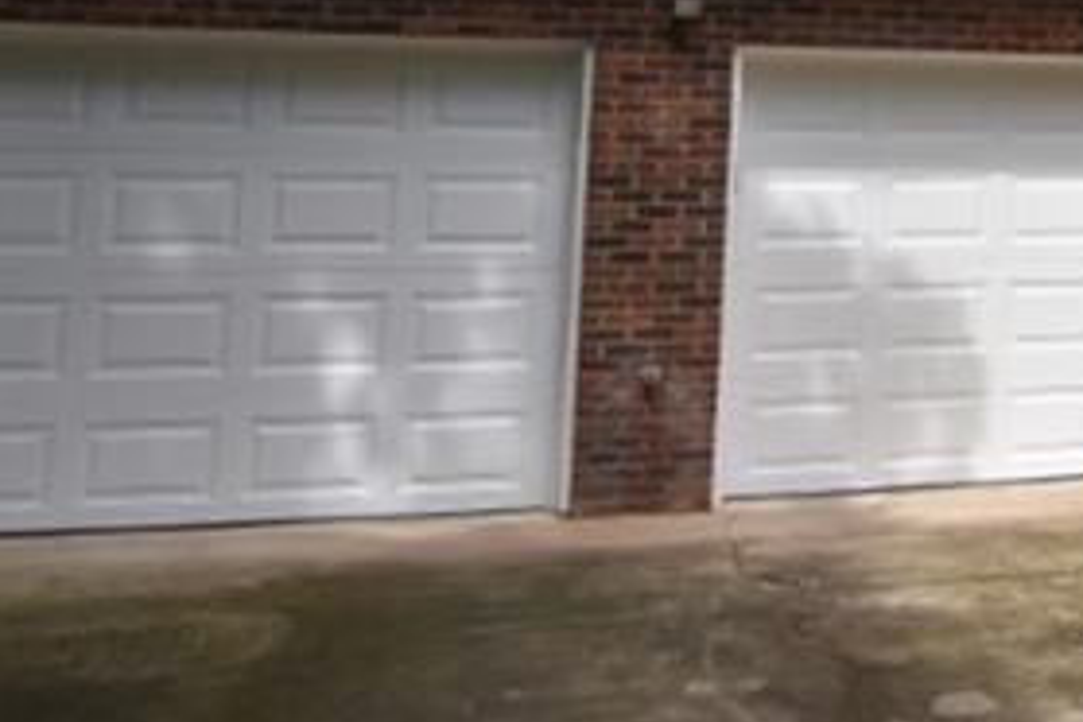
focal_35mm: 66
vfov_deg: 19.3
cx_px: 1265
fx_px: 1985
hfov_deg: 27.3
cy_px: -159
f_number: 8
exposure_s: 1/500
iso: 560
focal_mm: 12
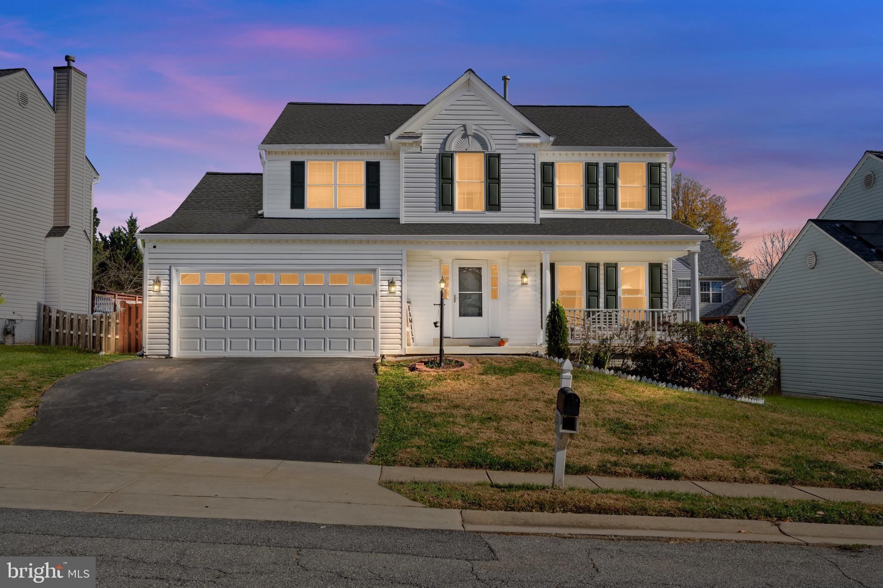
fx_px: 717
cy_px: 294
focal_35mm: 29
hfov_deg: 63.2
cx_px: 442
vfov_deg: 44.6
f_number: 9
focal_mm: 19.5
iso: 100
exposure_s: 1/125
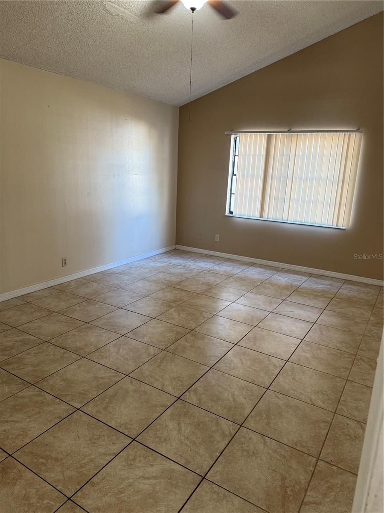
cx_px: 192
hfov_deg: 56.8
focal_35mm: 24
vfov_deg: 71.6
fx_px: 355
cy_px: 256
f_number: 1.78
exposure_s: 1/60
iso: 200
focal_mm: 6.76
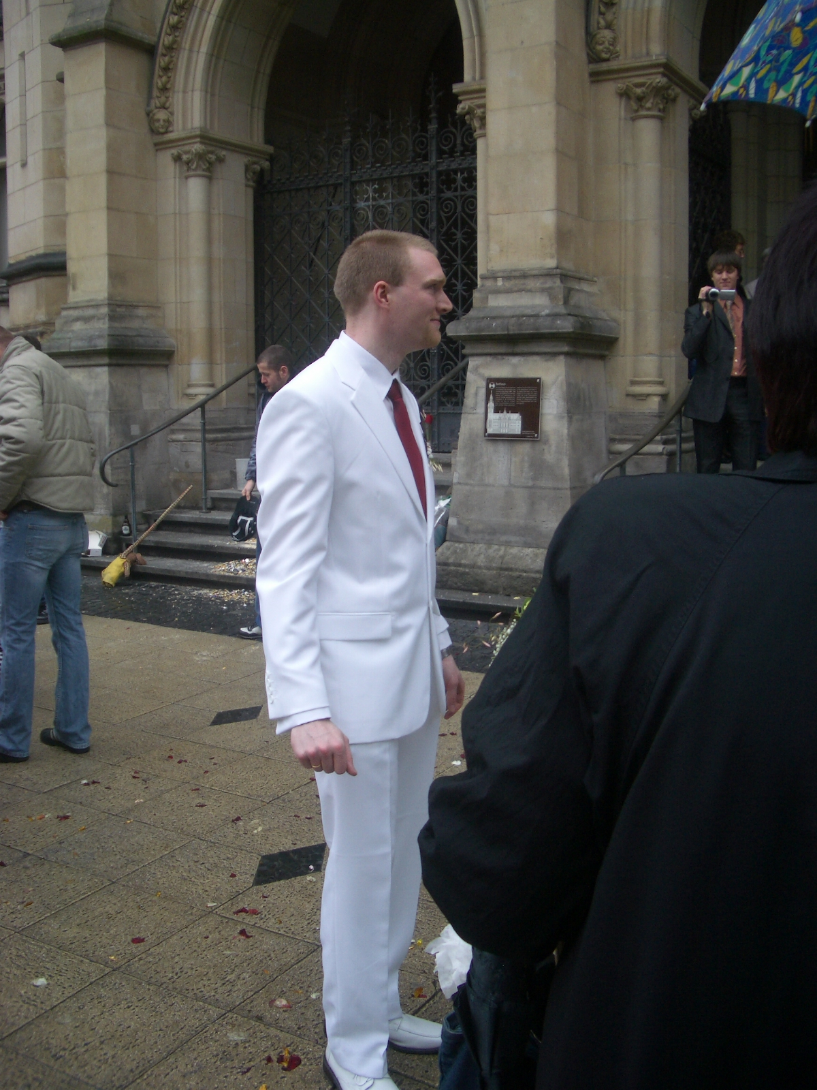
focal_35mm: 35
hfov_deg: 40.7
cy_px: 545
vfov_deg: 52.6
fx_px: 1101
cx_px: 408
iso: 50
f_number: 2.6
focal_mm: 5.8
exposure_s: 1/160
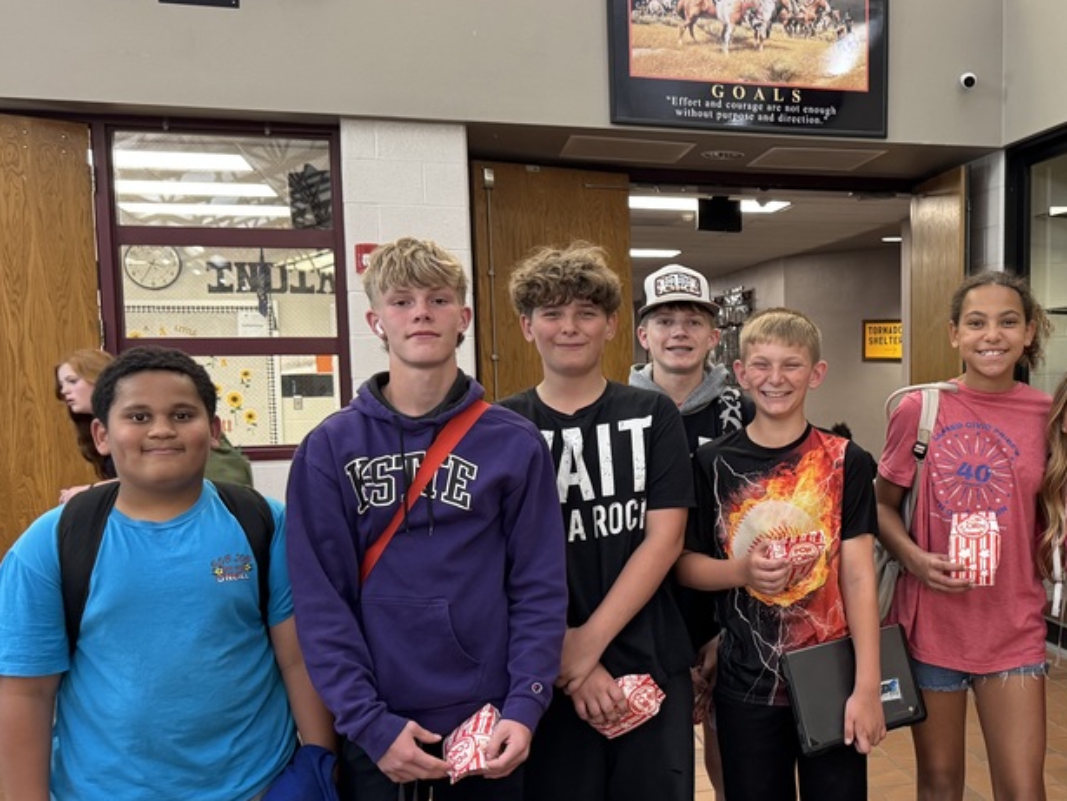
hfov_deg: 44.8
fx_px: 1233
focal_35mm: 40
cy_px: 469
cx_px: 827
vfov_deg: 35.9
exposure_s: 1/60
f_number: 1.78
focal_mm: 6.76
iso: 250
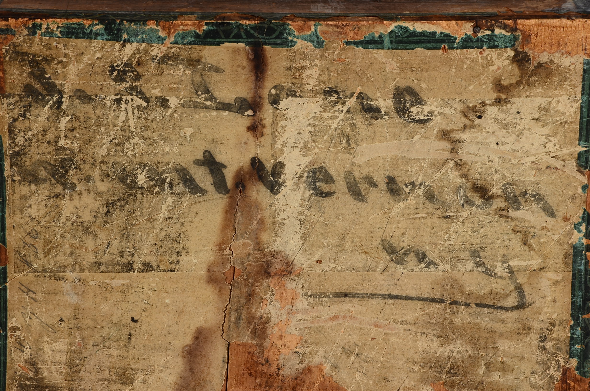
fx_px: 2576
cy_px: 196
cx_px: 295
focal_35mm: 158
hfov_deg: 13.1
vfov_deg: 8.7
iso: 100
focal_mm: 105
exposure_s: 1/125
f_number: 18
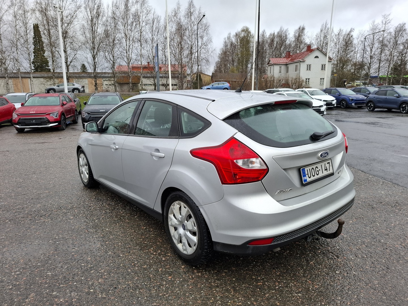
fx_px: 271
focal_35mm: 23
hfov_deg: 73.9
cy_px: 153
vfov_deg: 58.9
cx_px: 204
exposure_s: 1/763
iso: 50
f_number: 1.8
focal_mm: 5.54
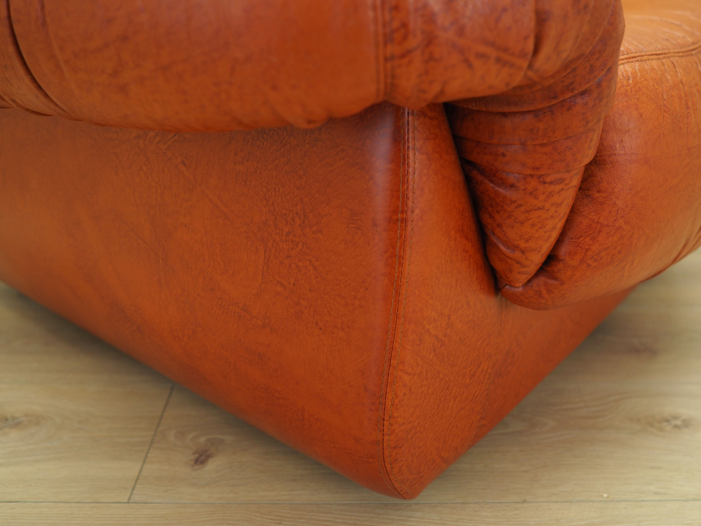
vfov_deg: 41.8
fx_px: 689
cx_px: 350
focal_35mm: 34
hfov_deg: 54.0
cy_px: 263
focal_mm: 17
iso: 320
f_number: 2.2
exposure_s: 1/25
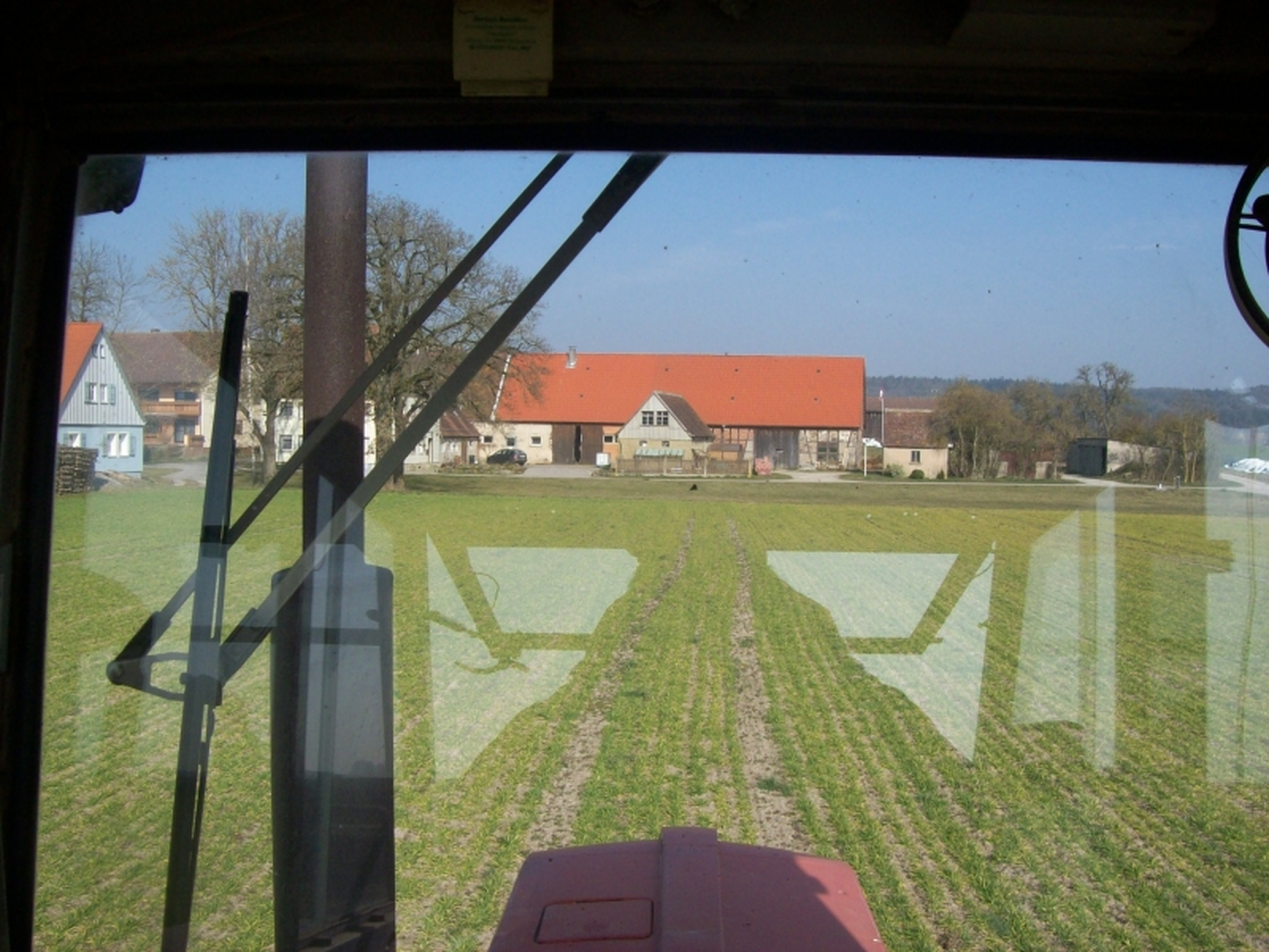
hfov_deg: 51.4
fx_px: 1320
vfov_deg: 39.7
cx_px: 634
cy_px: 476
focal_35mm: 36
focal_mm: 6
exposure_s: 1/492
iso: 80
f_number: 4.8
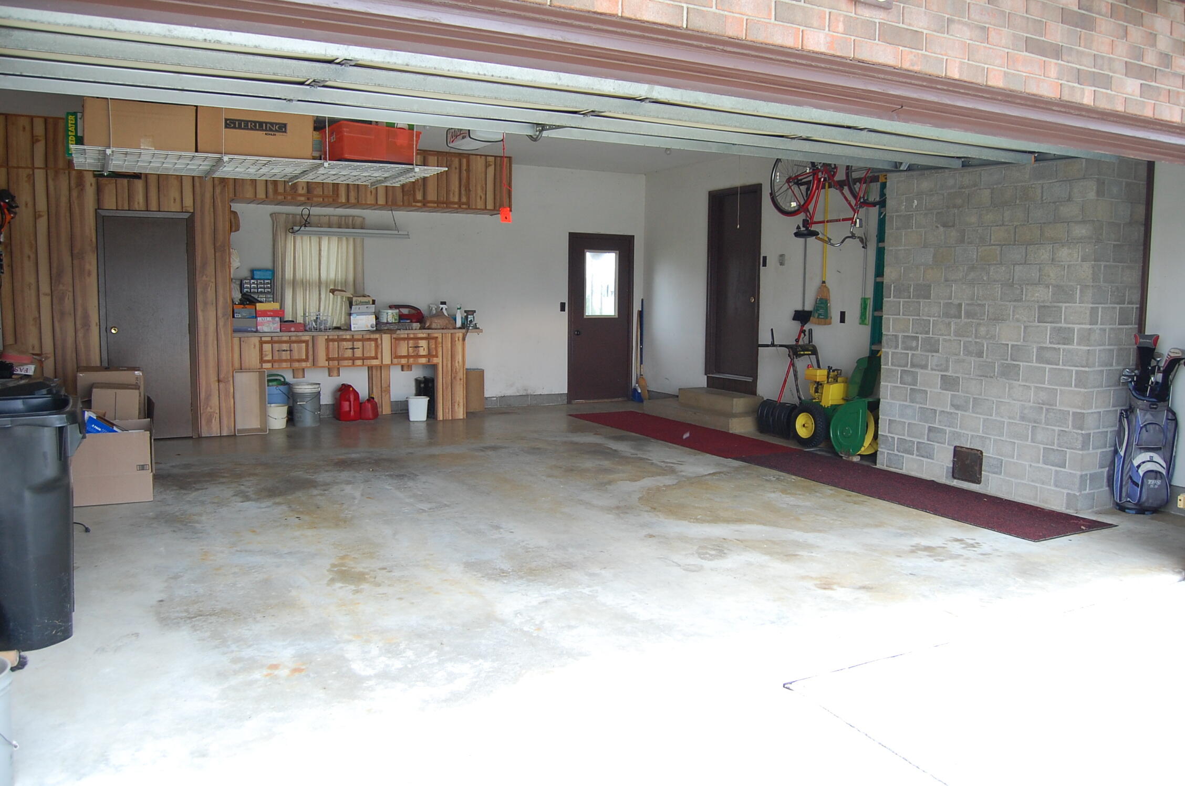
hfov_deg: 67.5
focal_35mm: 27
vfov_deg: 47.8
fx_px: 887
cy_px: 393
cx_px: 592
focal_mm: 18
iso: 400
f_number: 5
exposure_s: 1/100
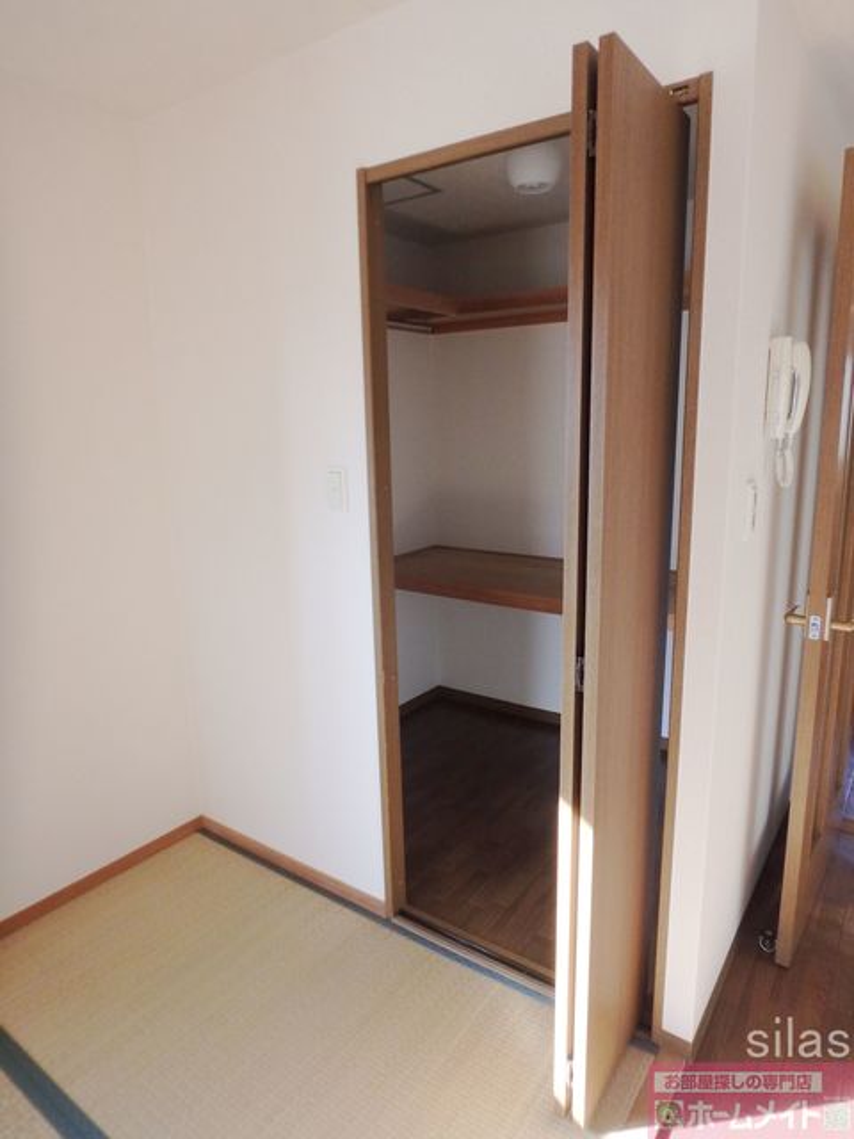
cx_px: 427
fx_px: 691
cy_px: 570
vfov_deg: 79.0
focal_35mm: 21
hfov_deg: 63.4
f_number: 3.5
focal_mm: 3.7
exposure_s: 1/40
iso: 200
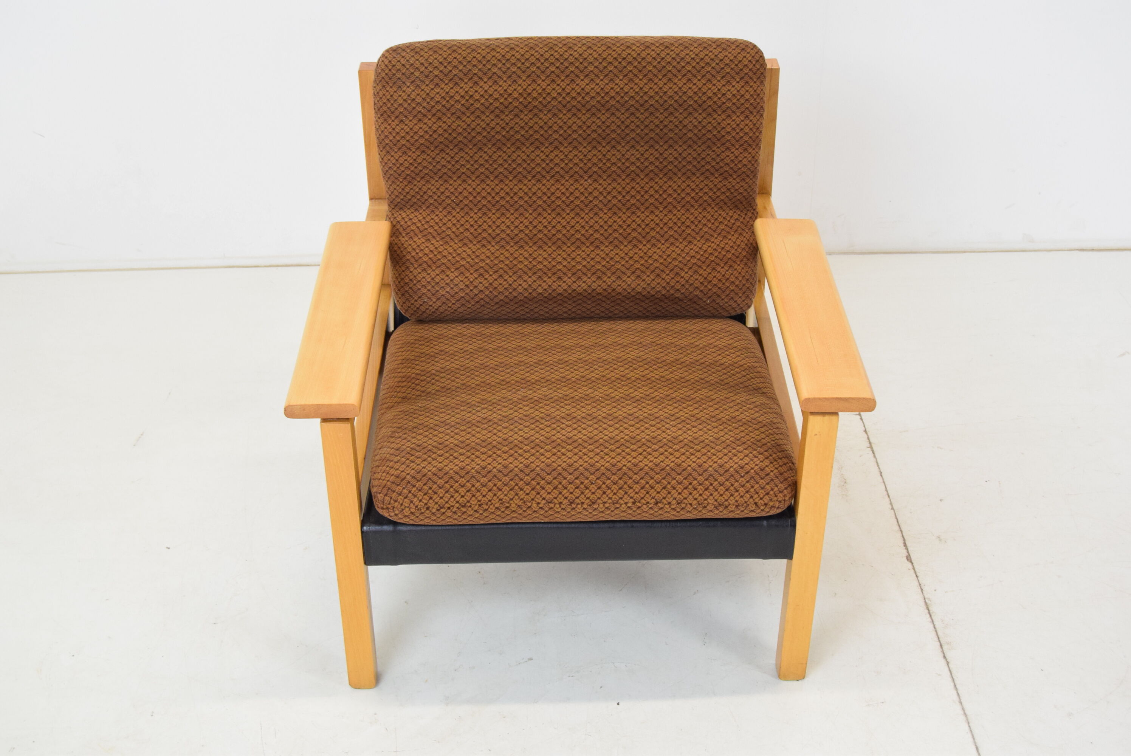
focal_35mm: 46
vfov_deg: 29.0
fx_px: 1462
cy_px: 378
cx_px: 566
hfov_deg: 42.3
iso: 1600
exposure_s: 1/125
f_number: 5.6
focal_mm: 31
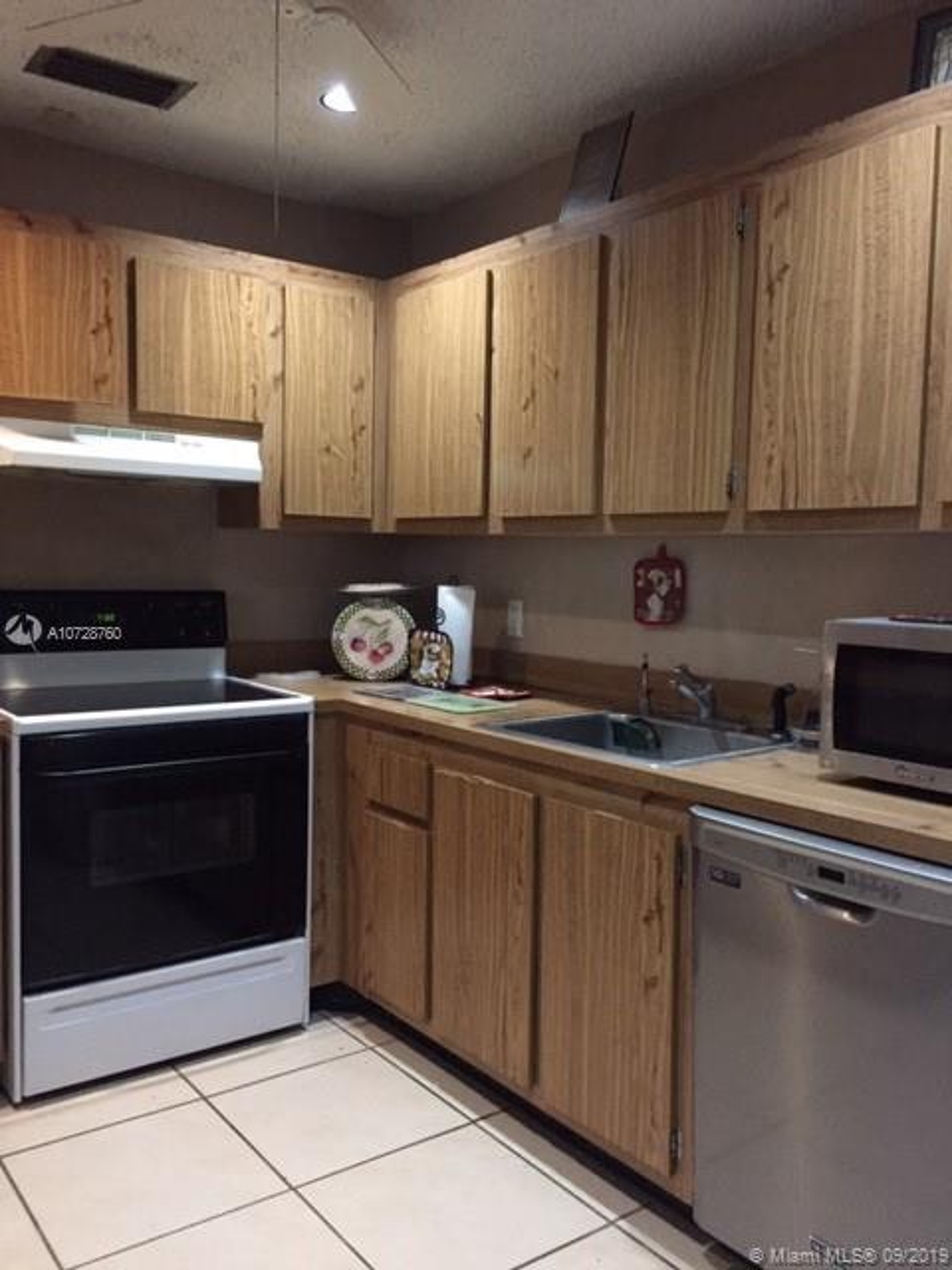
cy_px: 635
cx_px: 476
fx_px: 1063
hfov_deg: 48.2
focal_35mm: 29
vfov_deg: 61.7
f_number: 2.2
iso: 320
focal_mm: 4.15
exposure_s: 1/15
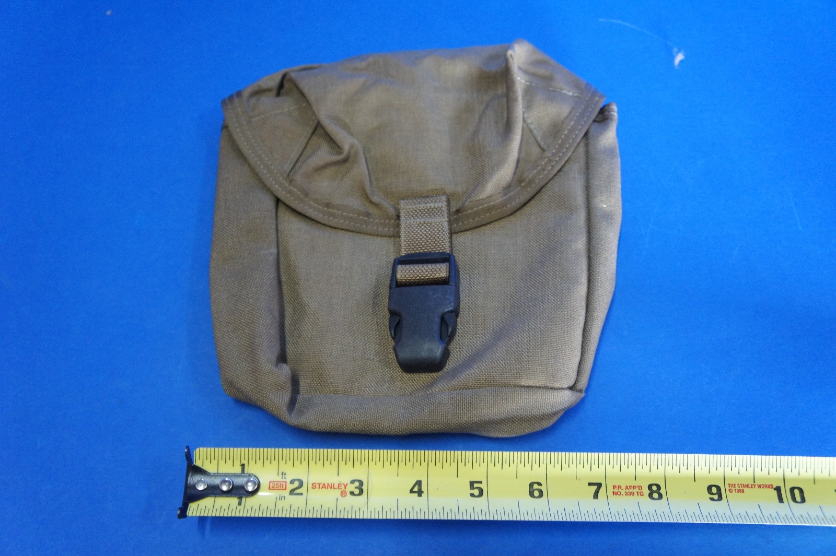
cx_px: 418
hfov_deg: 47.9
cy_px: 278
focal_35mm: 40
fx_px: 940
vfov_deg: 33.0
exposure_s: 1/15
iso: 1600
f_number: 4
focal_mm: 27
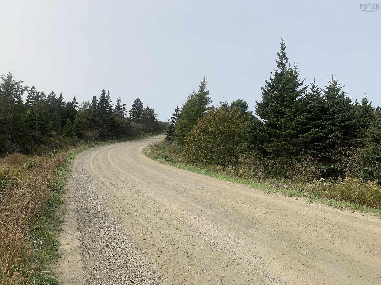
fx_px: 286
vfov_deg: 53.1
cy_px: 142
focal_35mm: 26
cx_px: 190
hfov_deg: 67.3
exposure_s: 1/2545
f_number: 1.8
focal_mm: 4.25
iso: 25
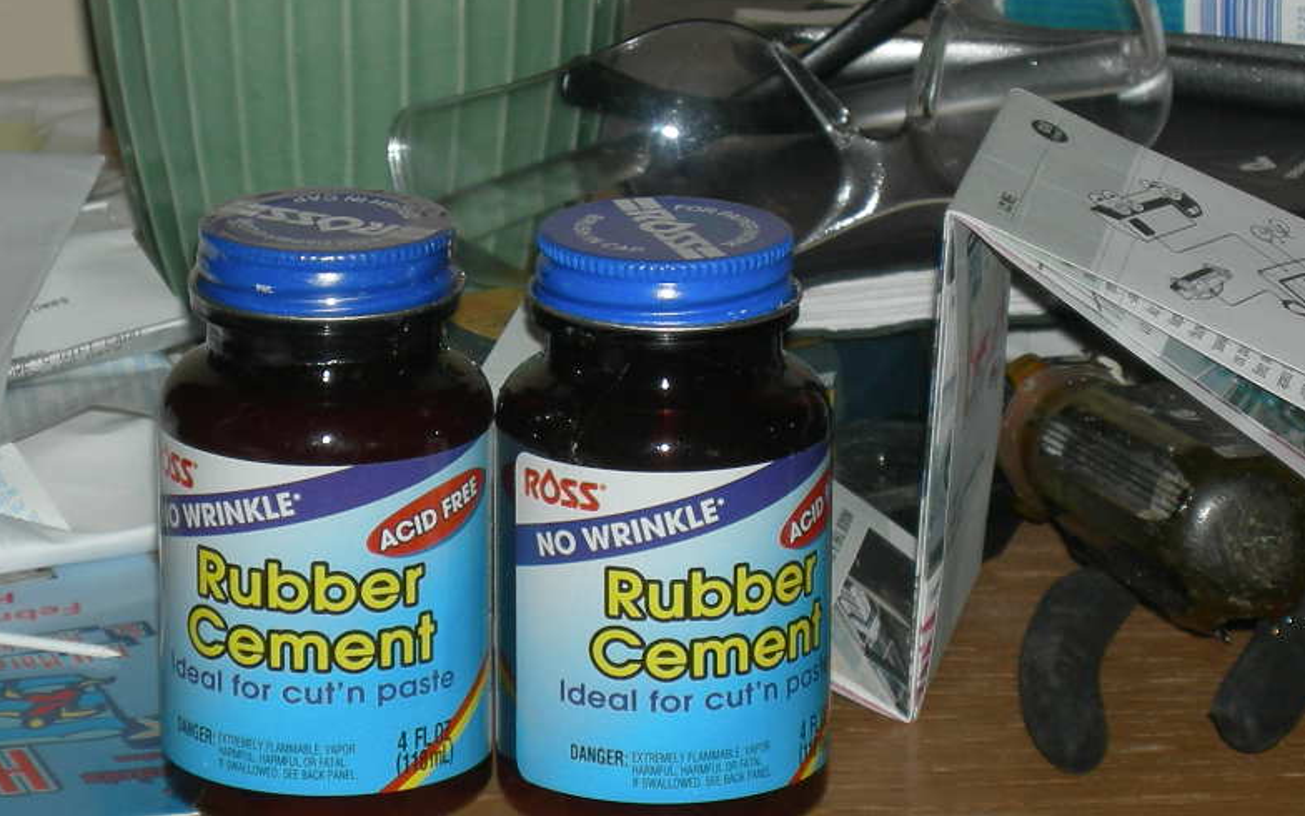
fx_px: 7753
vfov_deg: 6.0
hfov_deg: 9.6
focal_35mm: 218
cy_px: 603
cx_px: 571
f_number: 5.2
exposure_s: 1/120
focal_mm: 26.3
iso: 64
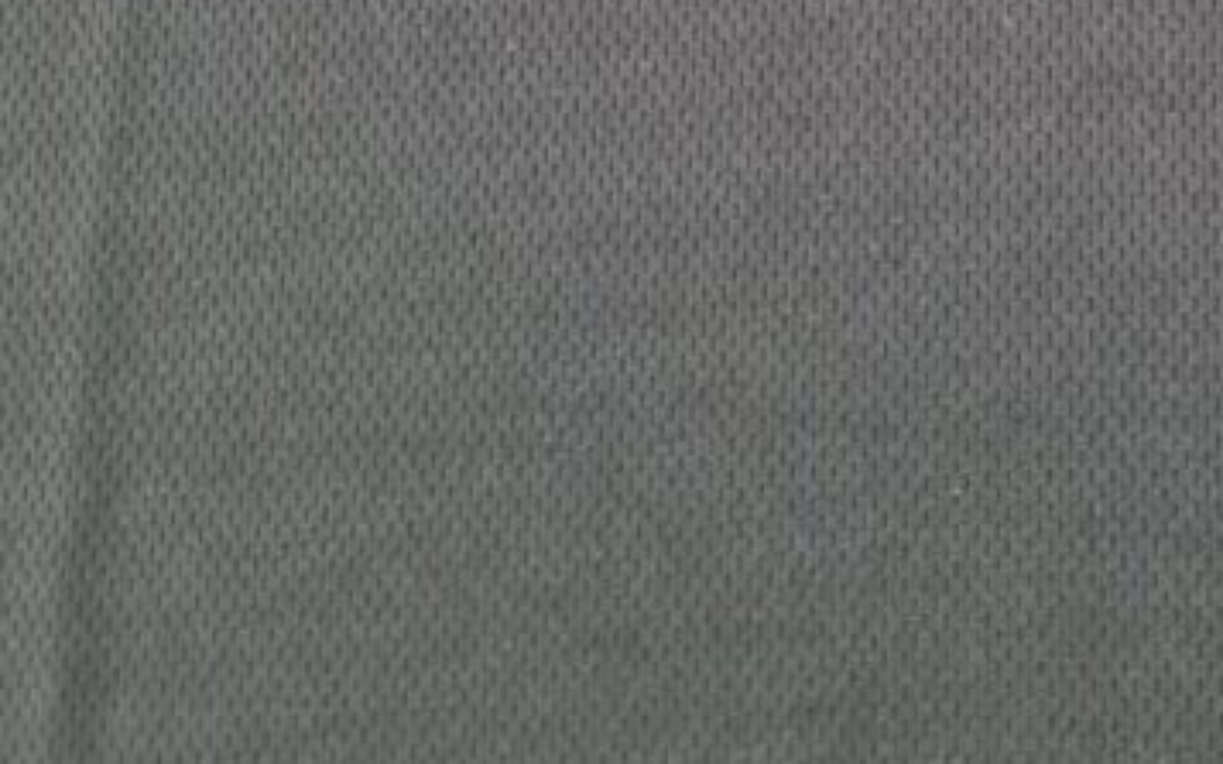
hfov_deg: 24.8
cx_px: 1257
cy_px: -874
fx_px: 2633
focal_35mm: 79
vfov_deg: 13.5
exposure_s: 1/30
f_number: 1.8
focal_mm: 5.4
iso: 640
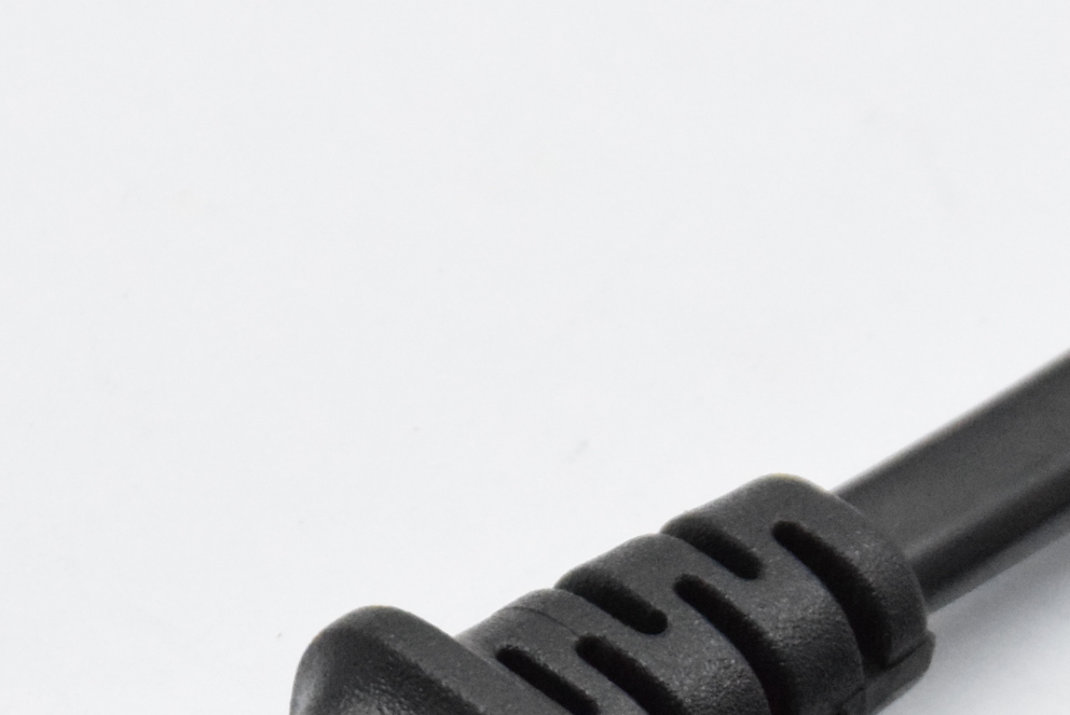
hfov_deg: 3.4
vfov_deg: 2.3
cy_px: 1036
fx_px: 18158
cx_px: 523
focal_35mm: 611
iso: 5000
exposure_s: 1/160
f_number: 10
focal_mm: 135
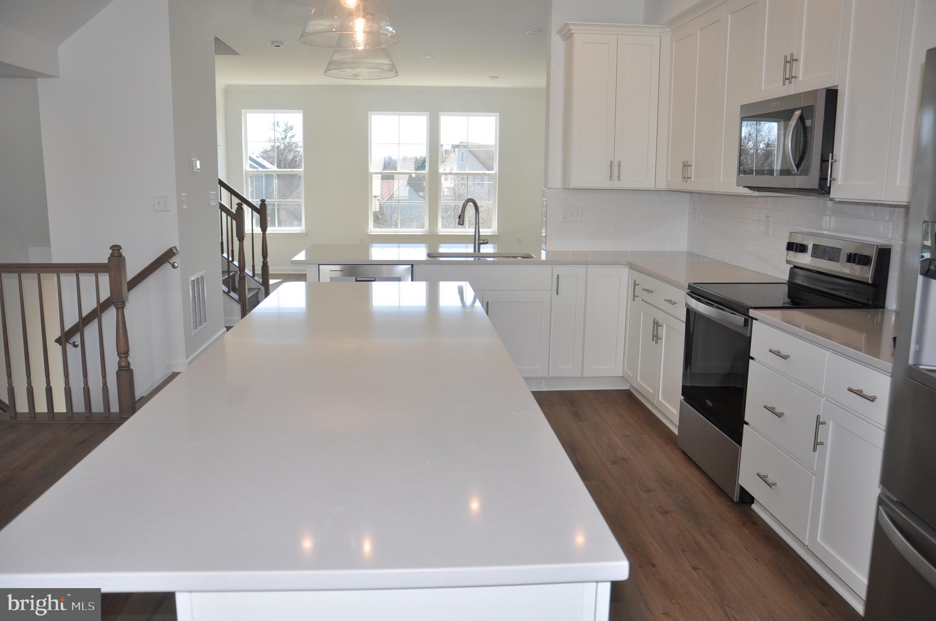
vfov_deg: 47.8
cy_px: 310
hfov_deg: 67.4
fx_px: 701
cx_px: 468
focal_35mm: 27
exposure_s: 1/200
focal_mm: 18
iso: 200
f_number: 5
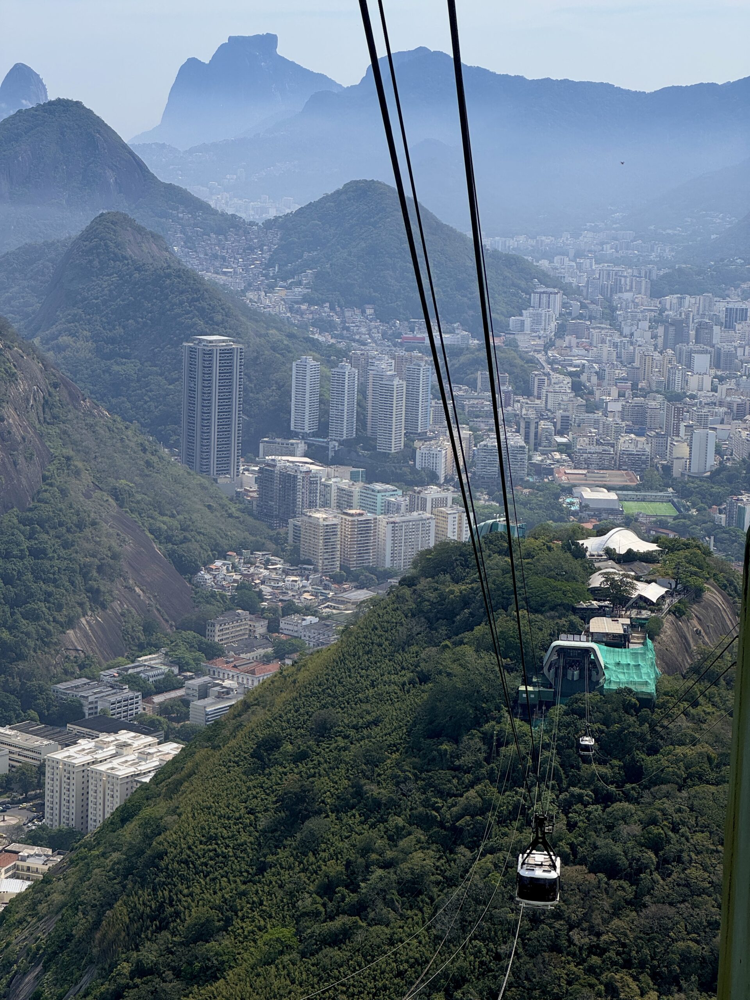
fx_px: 2224
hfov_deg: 19.1
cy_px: 500
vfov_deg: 25.3
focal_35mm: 77
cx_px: 375
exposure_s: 1/1623
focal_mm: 9
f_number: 2.8
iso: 25
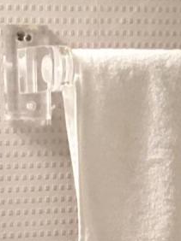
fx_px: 1438
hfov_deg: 7.2
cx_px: 99
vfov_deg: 8.2
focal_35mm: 206
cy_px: 715
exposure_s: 1/15
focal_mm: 4.15
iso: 32
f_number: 2.2
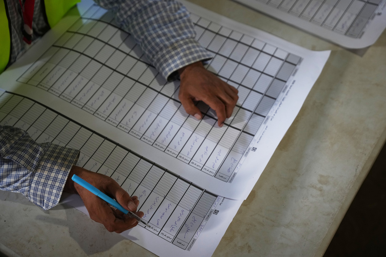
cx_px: 193
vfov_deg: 24.6
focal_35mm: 55
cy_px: 128
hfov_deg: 36.2
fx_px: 591
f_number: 2.8
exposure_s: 1/100
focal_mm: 55.1
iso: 800
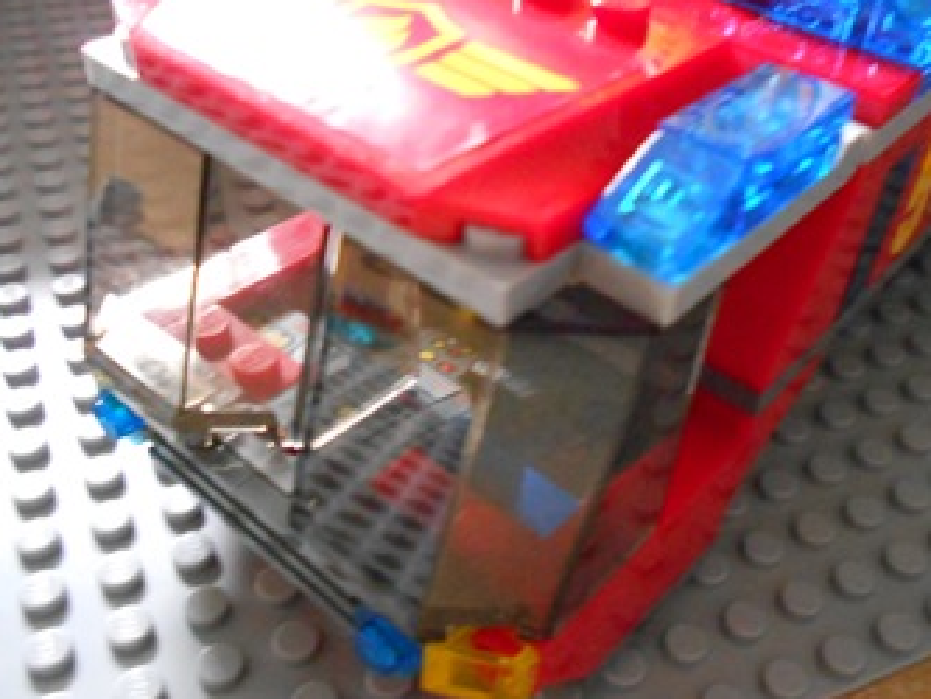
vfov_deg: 40.7
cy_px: 372
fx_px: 942
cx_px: 534
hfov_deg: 52.4
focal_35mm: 35
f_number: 3.2
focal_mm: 4.6
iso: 800
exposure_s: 1/2.5
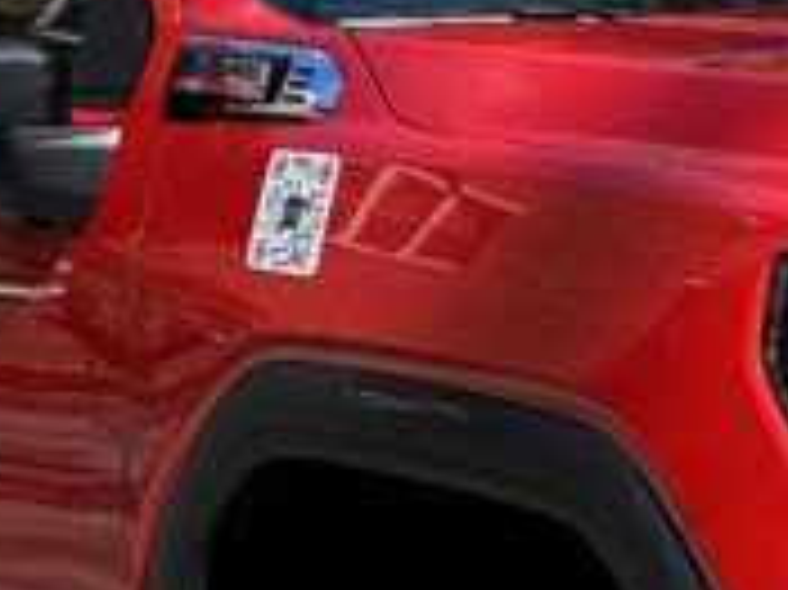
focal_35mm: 152
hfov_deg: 12.8
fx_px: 3458
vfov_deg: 9.7
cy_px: 360
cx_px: 793
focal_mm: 5.7
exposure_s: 1/1698
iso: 50
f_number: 1.5
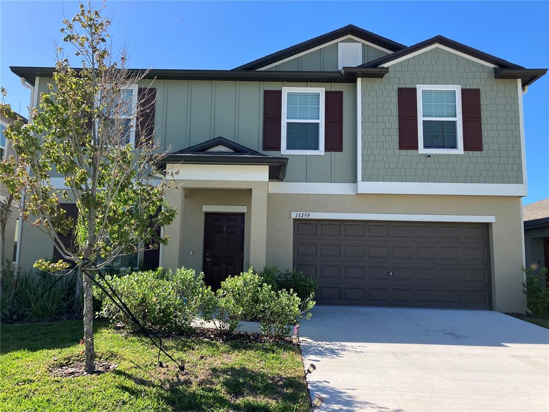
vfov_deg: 49.7
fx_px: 444
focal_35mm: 28
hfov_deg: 63.4
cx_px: 274
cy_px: 206
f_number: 1.8
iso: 32
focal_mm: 3.99
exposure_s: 1/972
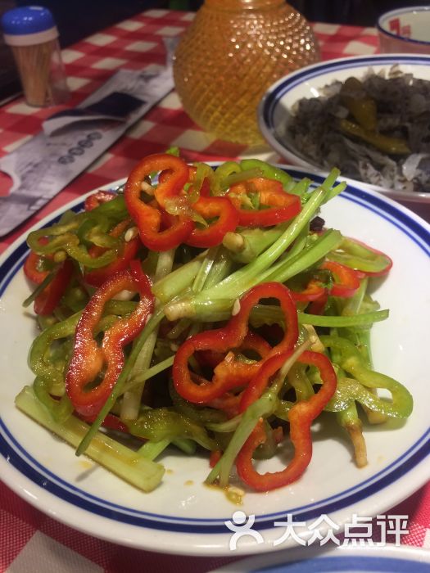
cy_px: 286
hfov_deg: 48.2
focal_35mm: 29
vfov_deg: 61.7
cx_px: 215
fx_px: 480
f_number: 2.2
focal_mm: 4.15
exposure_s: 1/33
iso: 32
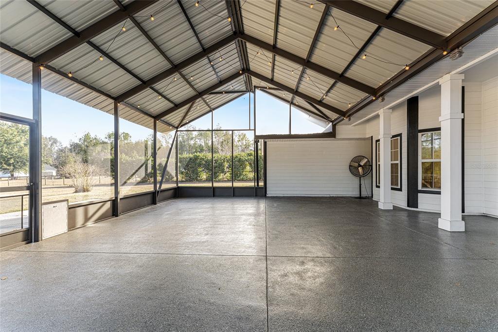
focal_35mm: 14
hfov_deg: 104.3
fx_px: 194
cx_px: 249
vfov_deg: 81.2
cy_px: 166
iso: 400
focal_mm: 14
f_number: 7.1
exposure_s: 1/40
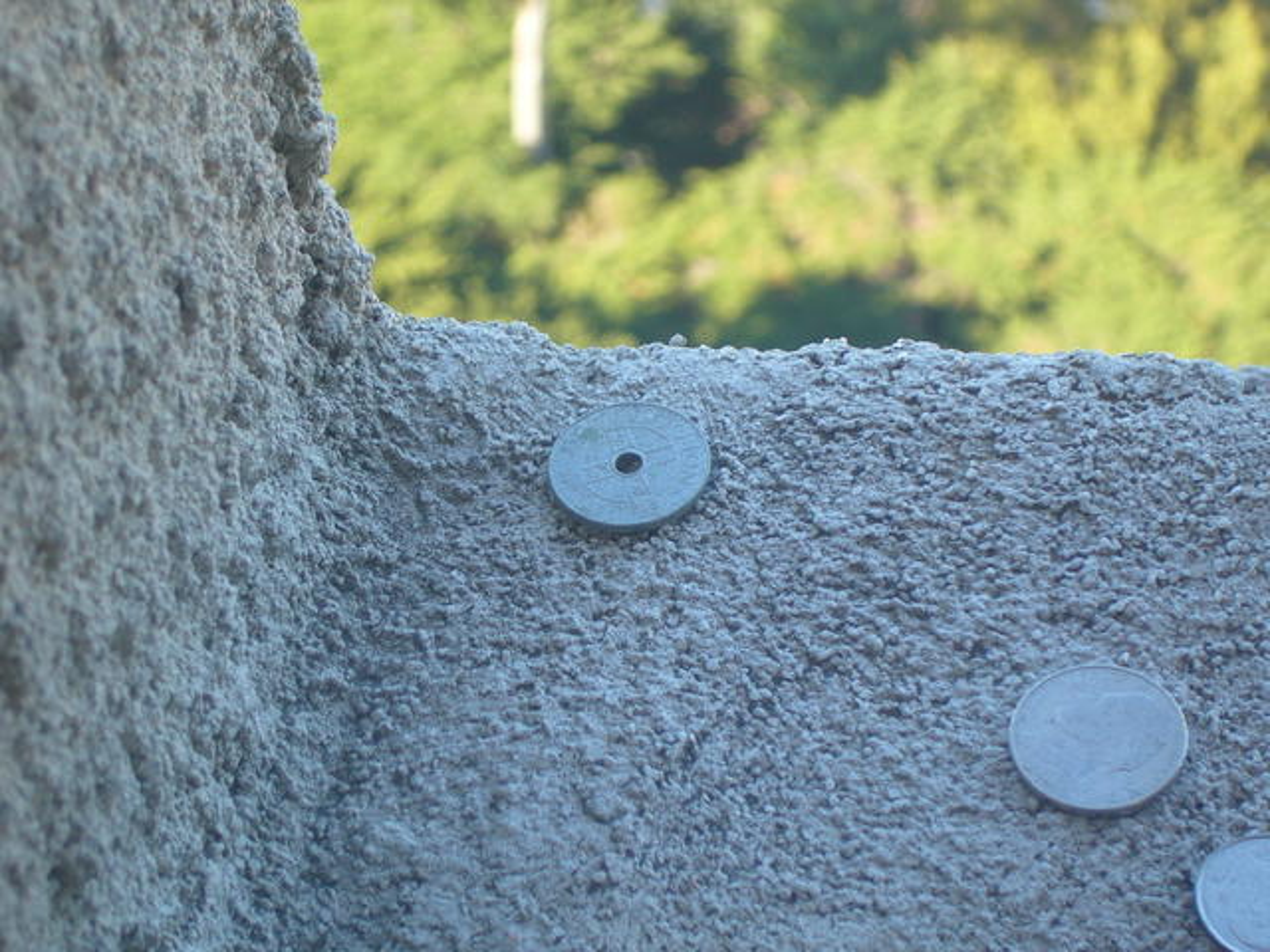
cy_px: 476
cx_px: 635
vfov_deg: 14.1
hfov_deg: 18.7
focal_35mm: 105
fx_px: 3852
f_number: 4.9
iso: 100
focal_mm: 17.4
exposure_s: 1/60
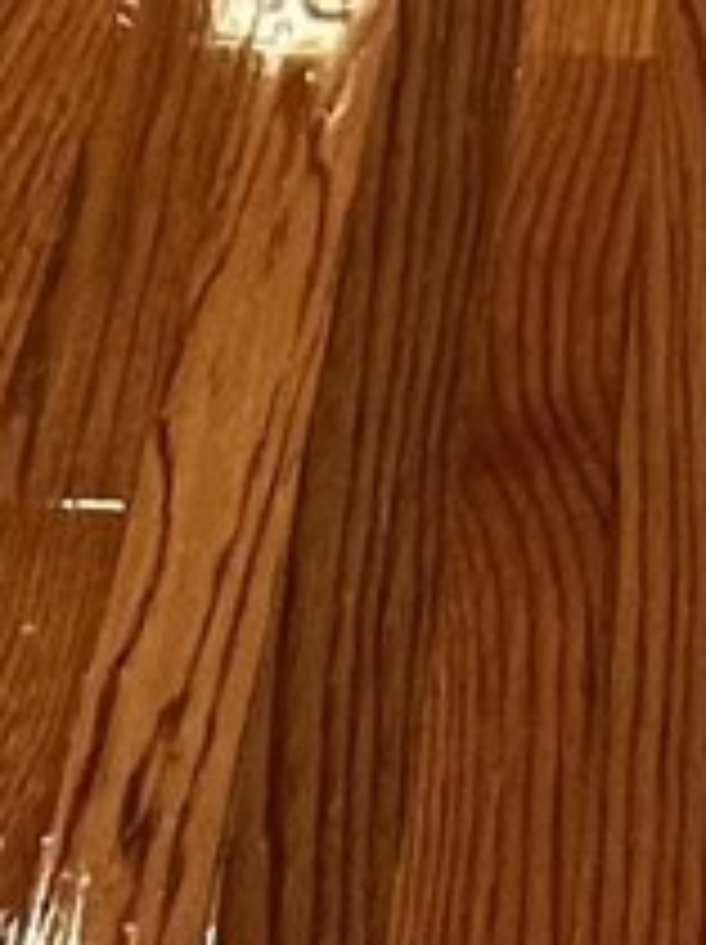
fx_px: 3461
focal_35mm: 127
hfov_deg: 11.6
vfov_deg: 9.7
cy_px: -2236
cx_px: 540
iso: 200
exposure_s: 1/60
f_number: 1.8
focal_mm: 1.57
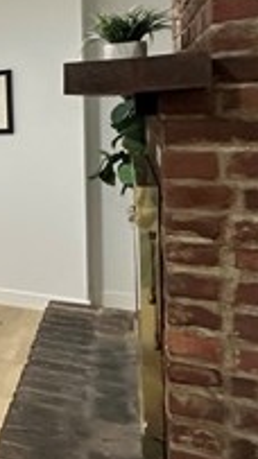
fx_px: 585
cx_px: -389
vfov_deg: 42.3
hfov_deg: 14.3
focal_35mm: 48
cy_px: 149
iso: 250
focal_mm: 2.22
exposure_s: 1/60
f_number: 2.2
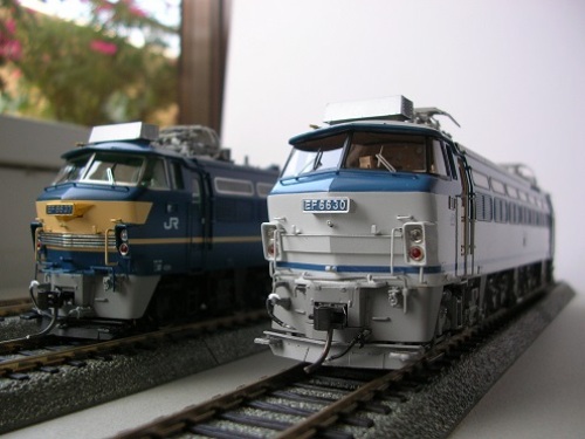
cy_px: 220
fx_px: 591
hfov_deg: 52.6
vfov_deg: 40.7
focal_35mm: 35
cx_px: 292
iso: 50
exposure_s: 1/95.6
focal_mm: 5.8
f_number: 2.8
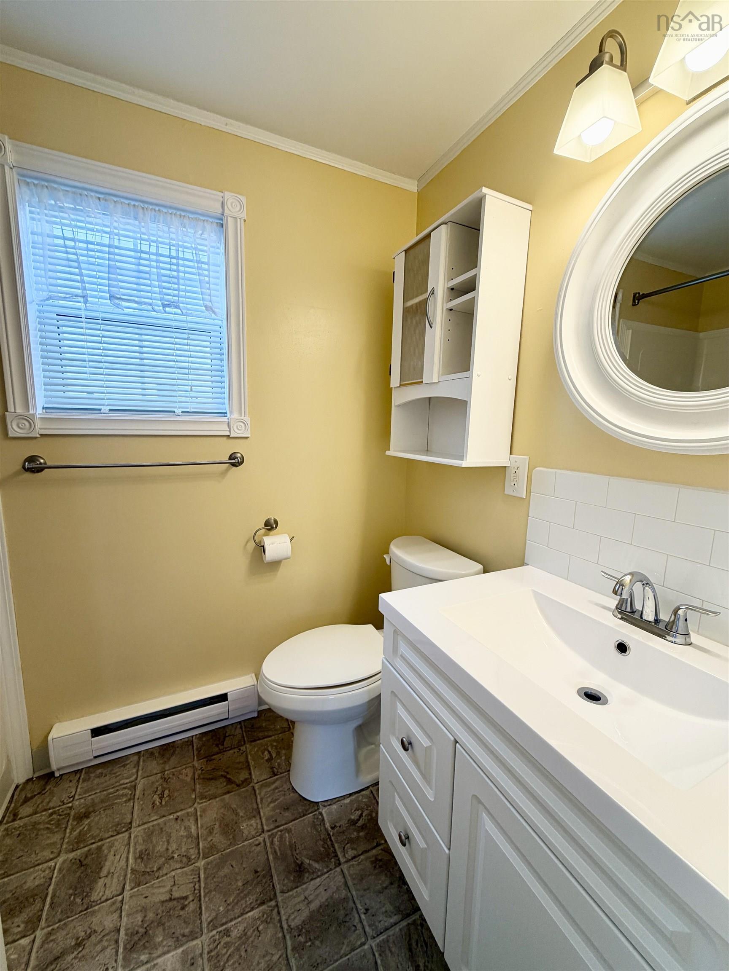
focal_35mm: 14
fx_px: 393
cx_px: 364
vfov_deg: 102.1
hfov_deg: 85.7
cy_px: 486
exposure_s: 1/120
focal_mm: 2.22
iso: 80
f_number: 2.2
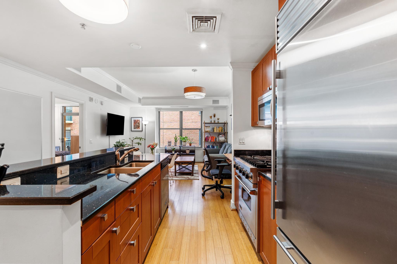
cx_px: 198
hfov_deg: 96.7
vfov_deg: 73.7
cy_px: 132
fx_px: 176
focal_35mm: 16
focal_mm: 16
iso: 800
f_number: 9
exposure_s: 1/3
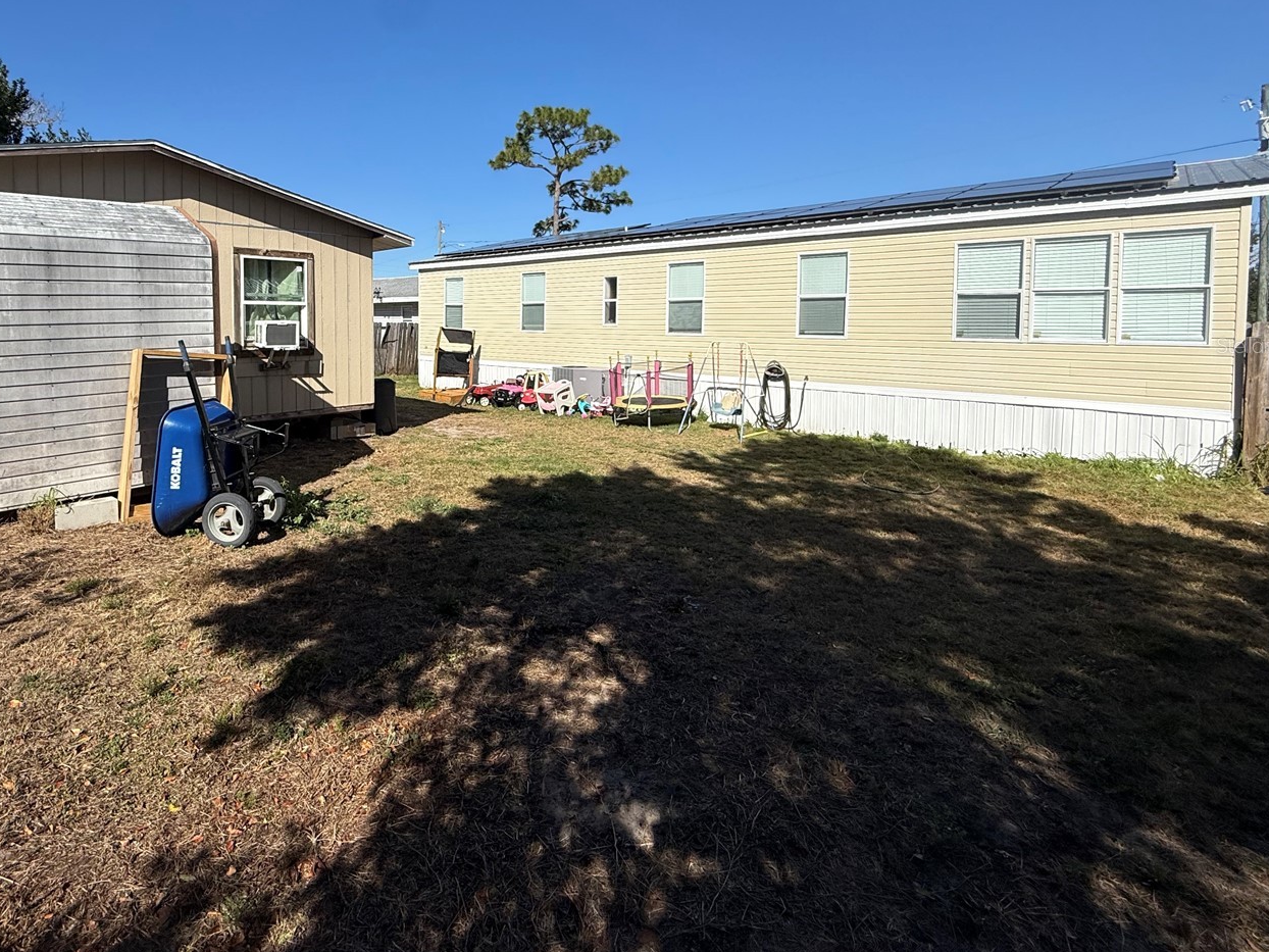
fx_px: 660
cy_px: 345
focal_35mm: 18
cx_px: 497
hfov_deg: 86.5
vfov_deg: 70.2
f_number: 2.2
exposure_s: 1/4425
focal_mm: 2.22
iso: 50
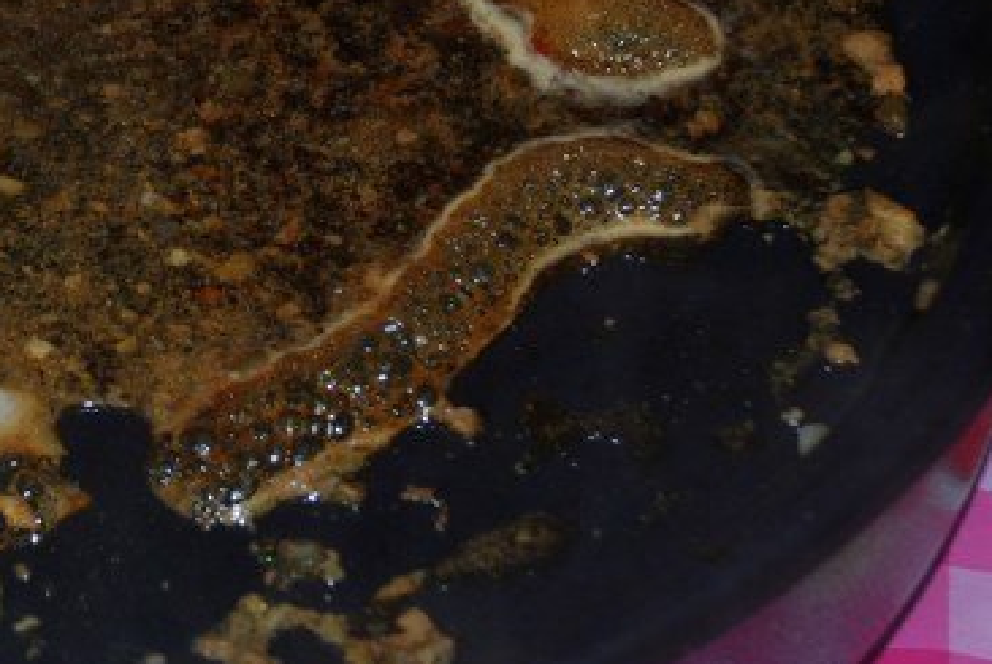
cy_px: 87
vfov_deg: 8.4
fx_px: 4524
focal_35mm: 164
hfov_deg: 12.4
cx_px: -27
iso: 200
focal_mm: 50
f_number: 5
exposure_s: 1/60
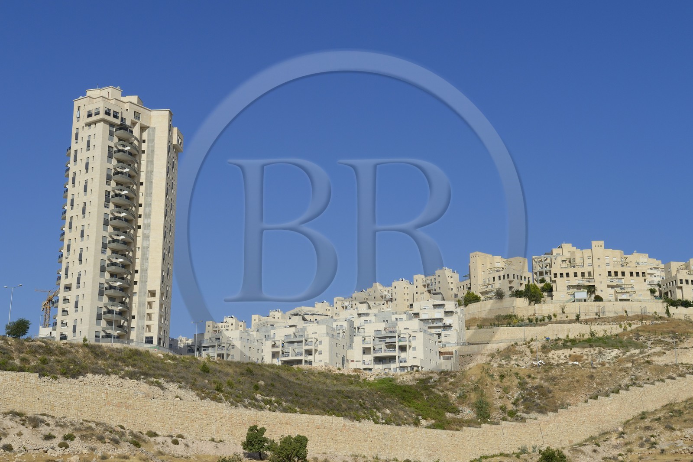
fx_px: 962
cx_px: 346
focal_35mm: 50
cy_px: 231
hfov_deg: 39.6
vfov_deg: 27.0
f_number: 8
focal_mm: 50
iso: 200
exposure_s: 1/1000
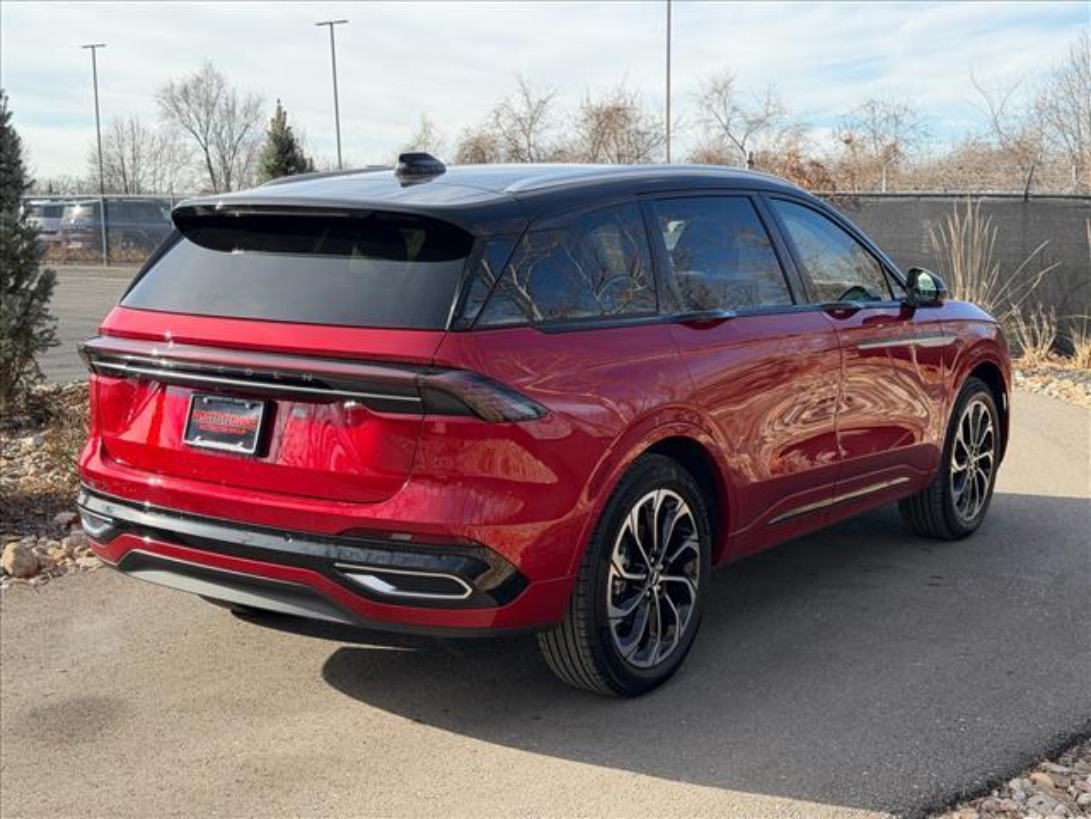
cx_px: 546
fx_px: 1513
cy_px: 410
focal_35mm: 48
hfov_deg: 39.7
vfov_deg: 30.3
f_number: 1.78
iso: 100
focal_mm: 6.76
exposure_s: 1/1608
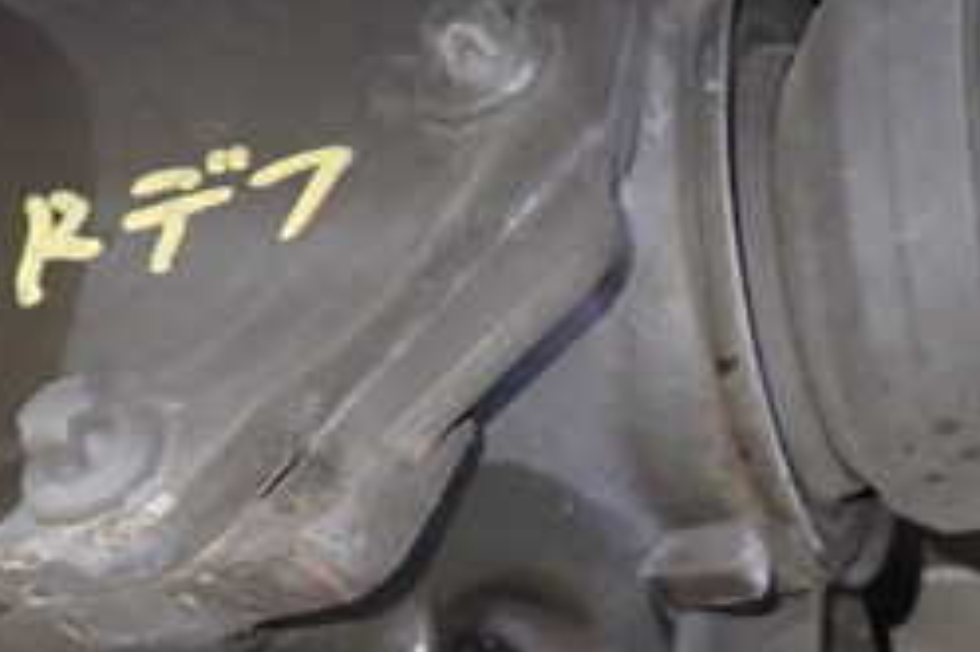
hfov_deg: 31.9
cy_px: 533
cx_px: 462
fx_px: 1714
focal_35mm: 63
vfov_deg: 21.2
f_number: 2
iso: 800
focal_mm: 4.5
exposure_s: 1/30
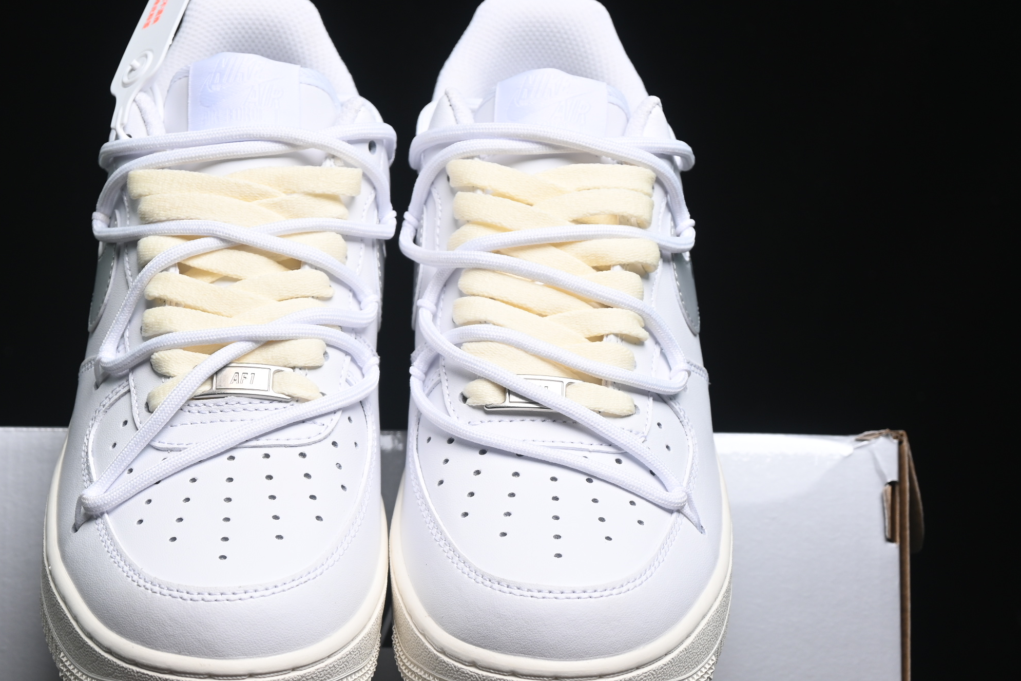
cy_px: 445
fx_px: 2978
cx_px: 395
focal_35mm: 105
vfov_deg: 13.0
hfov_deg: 19.4
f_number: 6.3
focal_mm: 50
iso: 160
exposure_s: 1/60
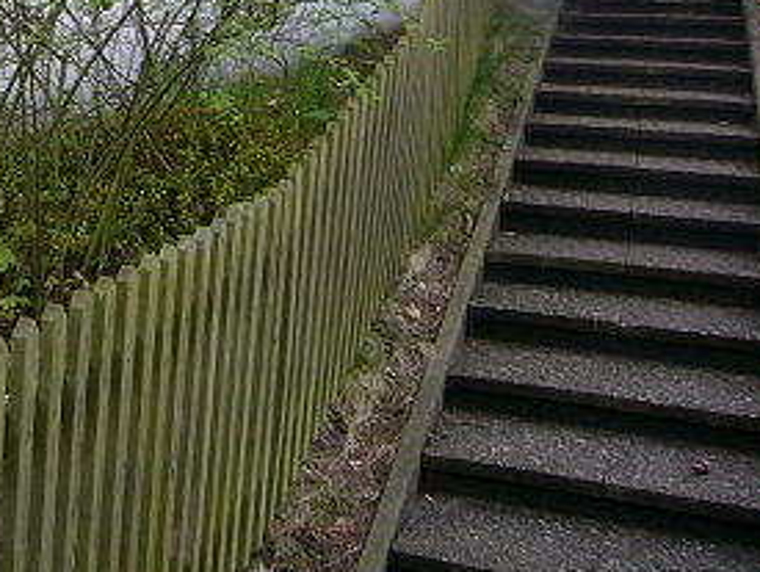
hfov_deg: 29.0
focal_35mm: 61
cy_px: -11
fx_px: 1341
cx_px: -53
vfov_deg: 23.0
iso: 80
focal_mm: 4.6
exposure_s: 1/100
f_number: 2.8
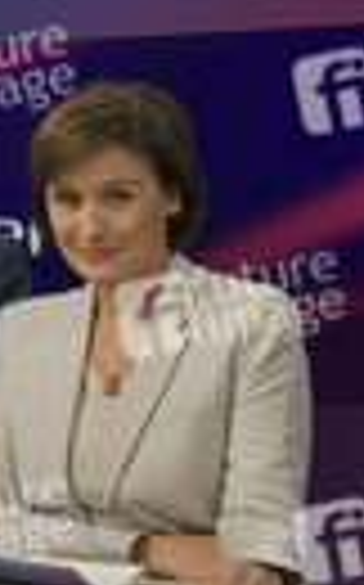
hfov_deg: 9.7
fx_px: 1798
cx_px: -609
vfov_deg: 18.4
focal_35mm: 113
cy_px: 418
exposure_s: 1/200
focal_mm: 32
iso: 2000
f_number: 7.1
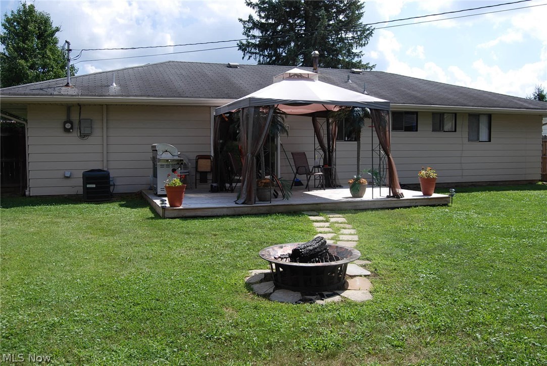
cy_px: 183
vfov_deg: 40.0
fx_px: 502
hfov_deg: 57.2
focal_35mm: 33
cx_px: 274
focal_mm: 22
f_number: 7.1
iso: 100
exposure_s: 1/200
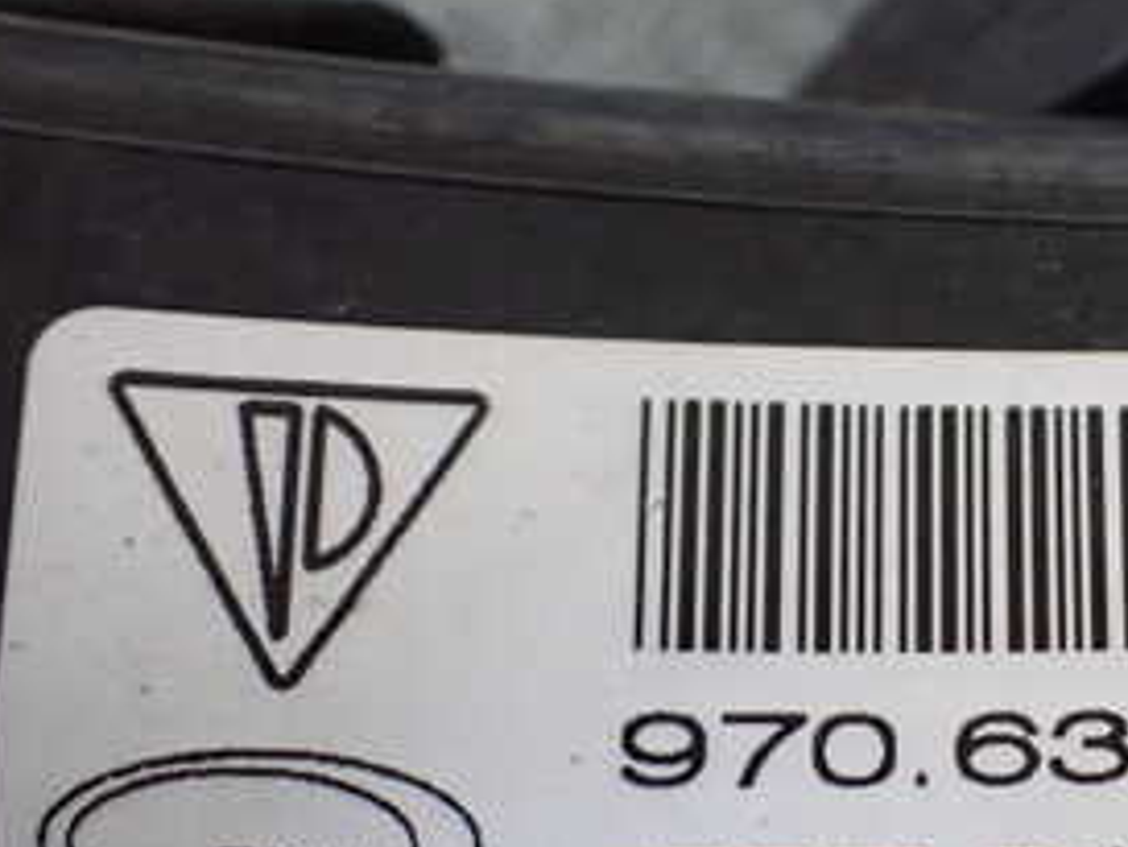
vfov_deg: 22.1
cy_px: 640
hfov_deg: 27.7
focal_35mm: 66
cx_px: 1116
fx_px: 2152
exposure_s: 1/125
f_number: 2.3
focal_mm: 5.4
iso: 640
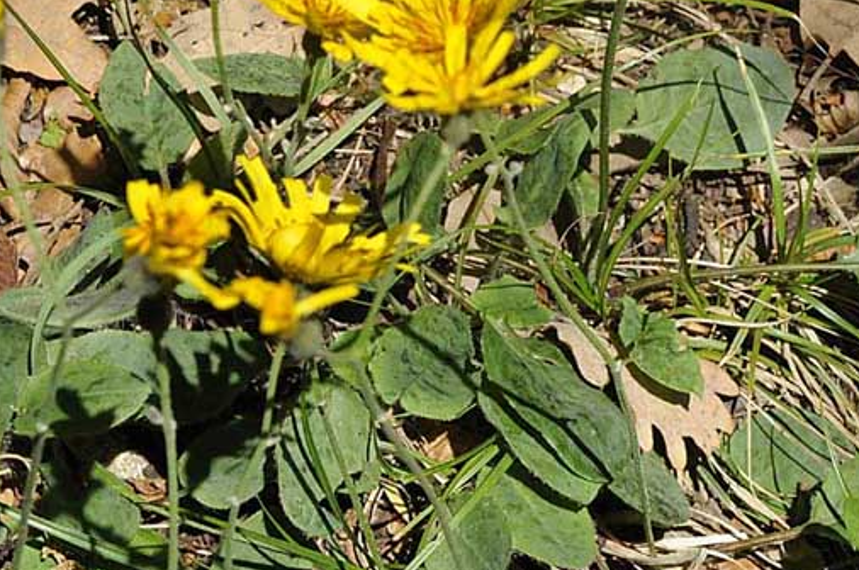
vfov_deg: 7.7
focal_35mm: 178
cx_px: 808
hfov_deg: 11.5
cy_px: 304
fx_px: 4242
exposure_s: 1/640
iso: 800
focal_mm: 60
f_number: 13
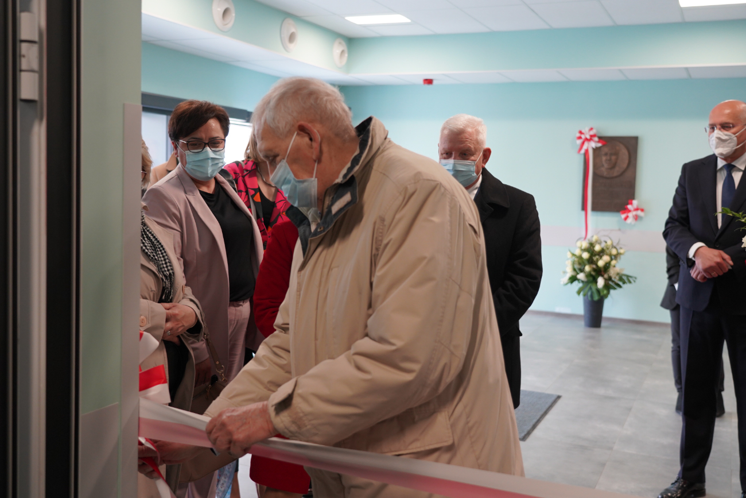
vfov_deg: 35.9
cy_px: 249
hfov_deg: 51.9
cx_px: 373
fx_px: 767
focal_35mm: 37
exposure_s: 1/160
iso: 1250
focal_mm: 37
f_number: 4
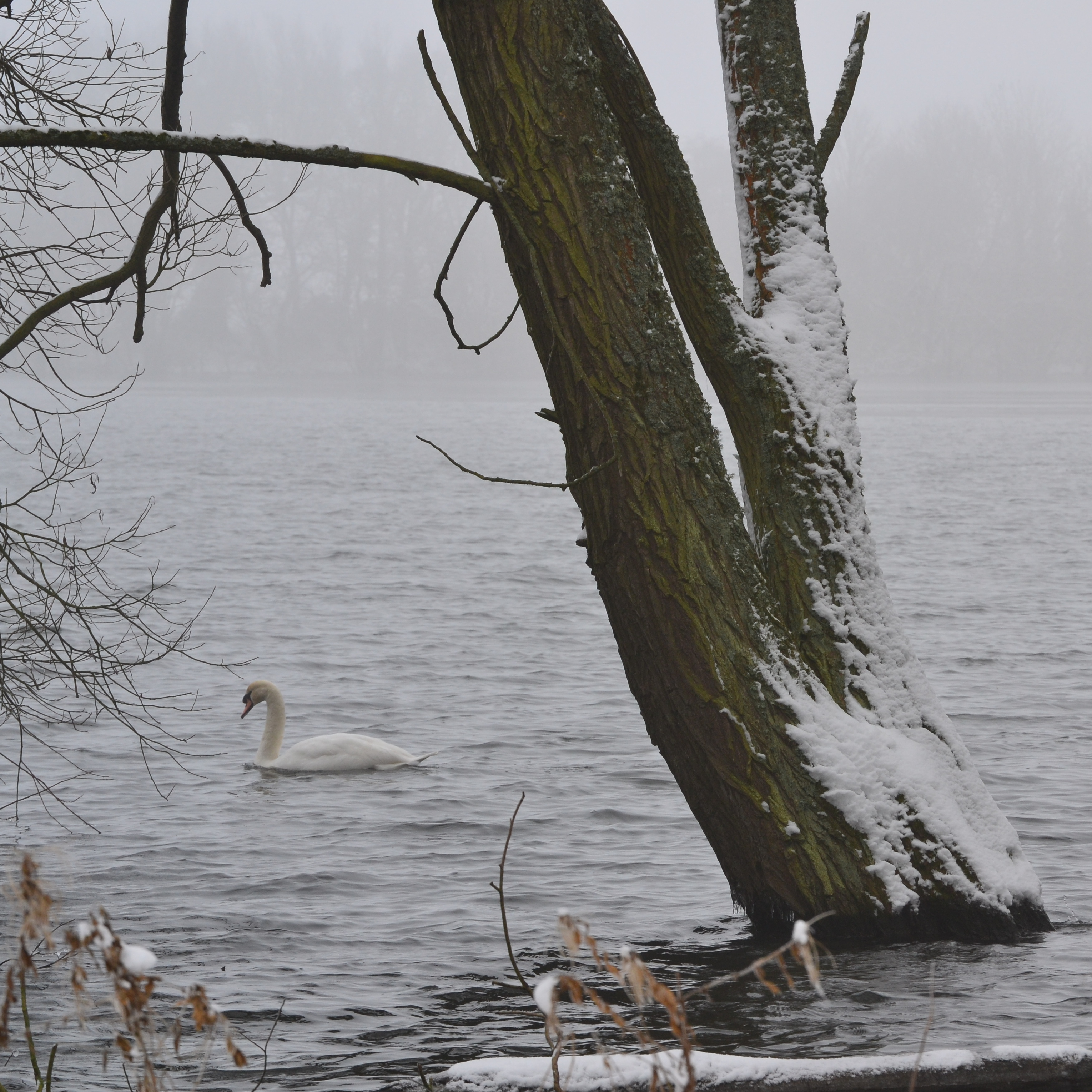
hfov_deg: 8.7
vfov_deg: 8.7
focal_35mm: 202
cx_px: 710
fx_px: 7197
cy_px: 546
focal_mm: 105
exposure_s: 1/160
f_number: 9
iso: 400
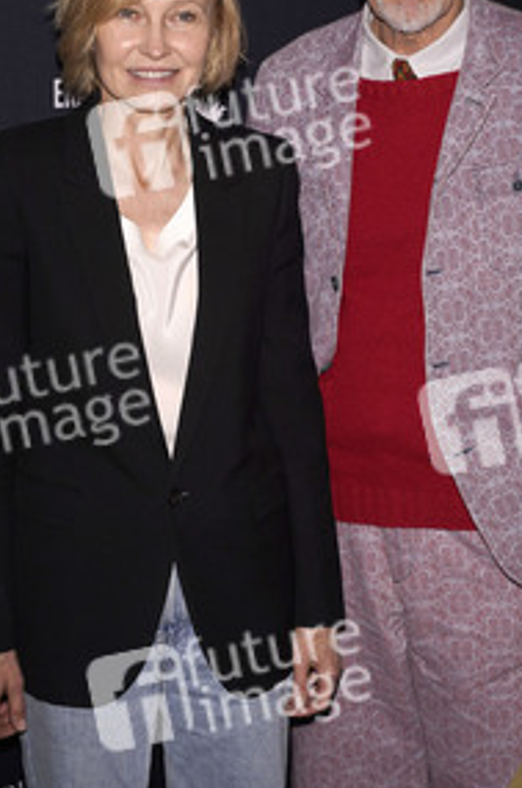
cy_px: 271
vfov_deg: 30.4
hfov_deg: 20.5
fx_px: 1441
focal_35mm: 66
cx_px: 309
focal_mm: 47
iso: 100
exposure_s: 1/160
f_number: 5.6
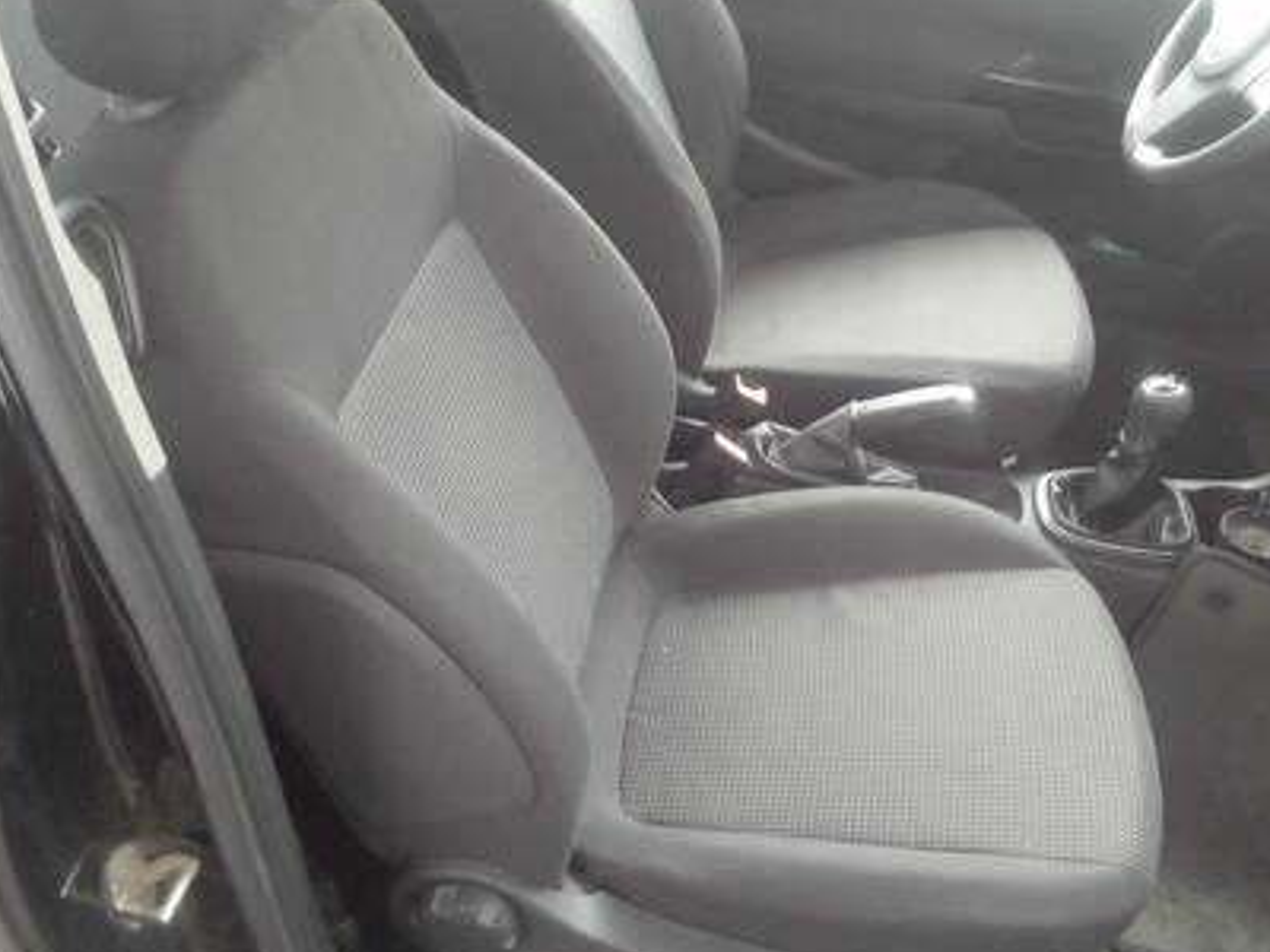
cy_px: 479
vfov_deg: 46.8
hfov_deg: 60.0
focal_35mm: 30
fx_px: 1101
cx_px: 638
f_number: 2
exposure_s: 1/25
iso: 353
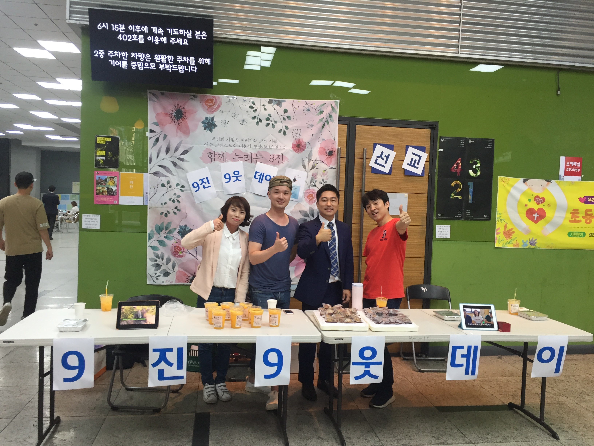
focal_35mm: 29
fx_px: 498
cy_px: 223
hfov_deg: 61.7
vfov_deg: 48.2
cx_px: 297
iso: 32
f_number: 2.2
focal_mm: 4.15
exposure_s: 1/30
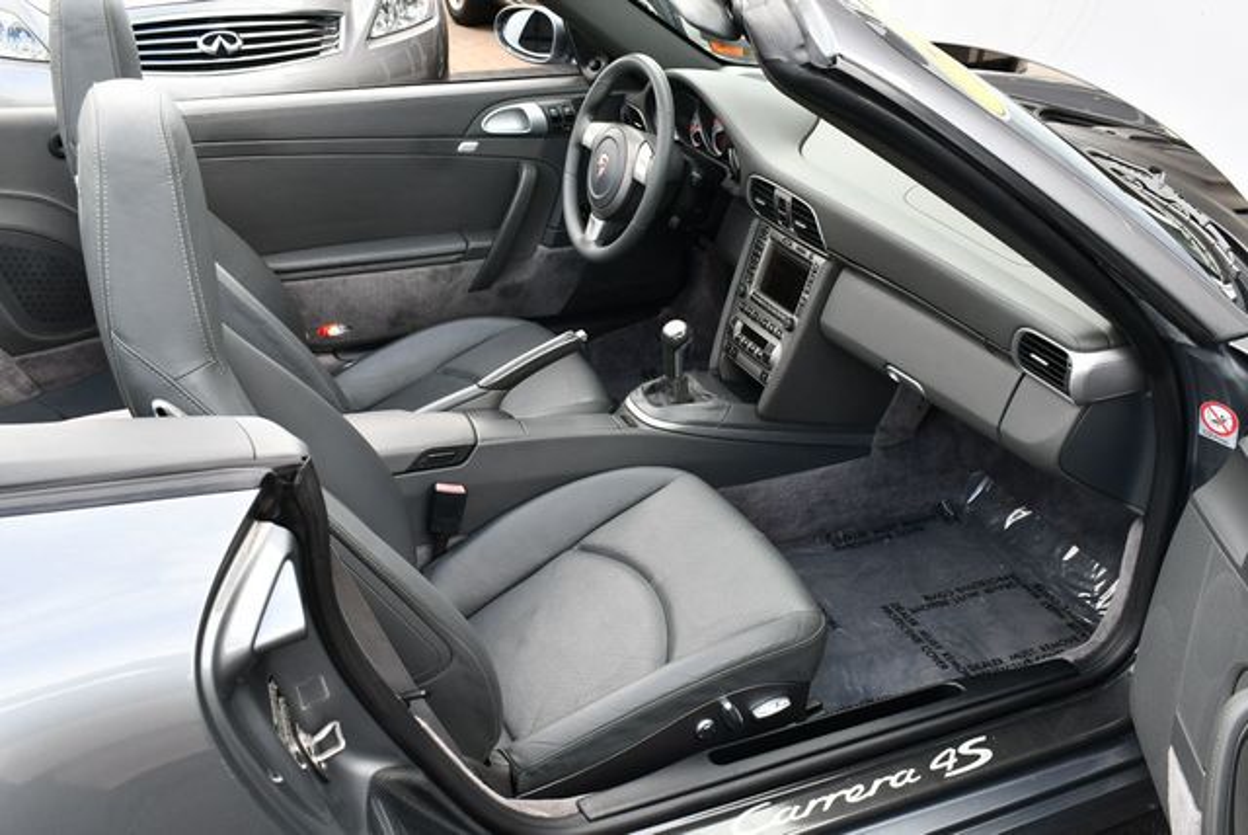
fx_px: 1249
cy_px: 418
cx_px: 624
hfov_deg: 53.1
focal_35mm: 36
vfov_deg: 36.9
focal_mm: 18
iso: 400
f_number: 5
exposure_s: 1/250
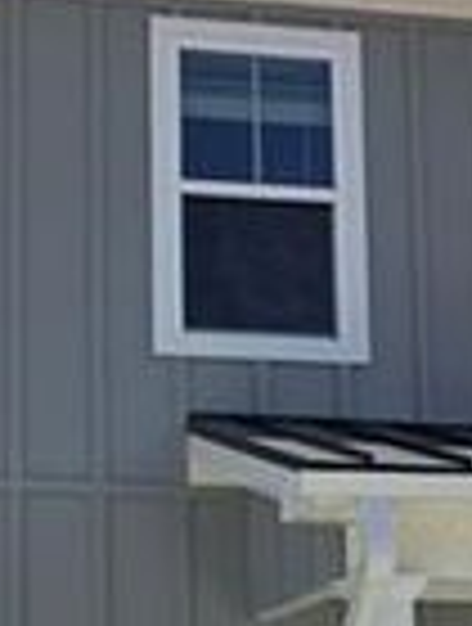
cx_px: -31
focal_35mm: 110
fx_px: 1991
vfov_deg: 17.7
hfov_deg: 13.3
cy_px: 511
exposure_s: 1/7061
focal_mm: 6.3
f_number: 1.7
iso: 80
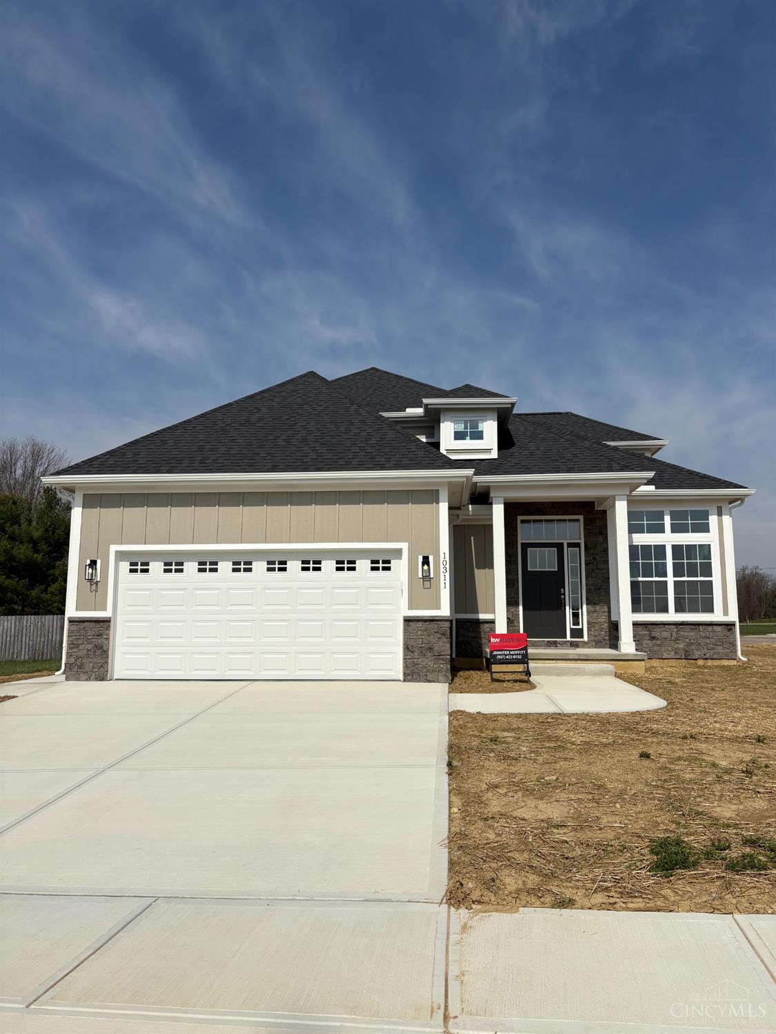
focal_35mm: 26
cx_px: 388
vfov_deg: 67.3
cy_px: 517
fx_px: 777
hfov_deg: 53.1
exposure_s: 1/10101
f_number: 1.6
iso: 50
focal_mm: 5.96
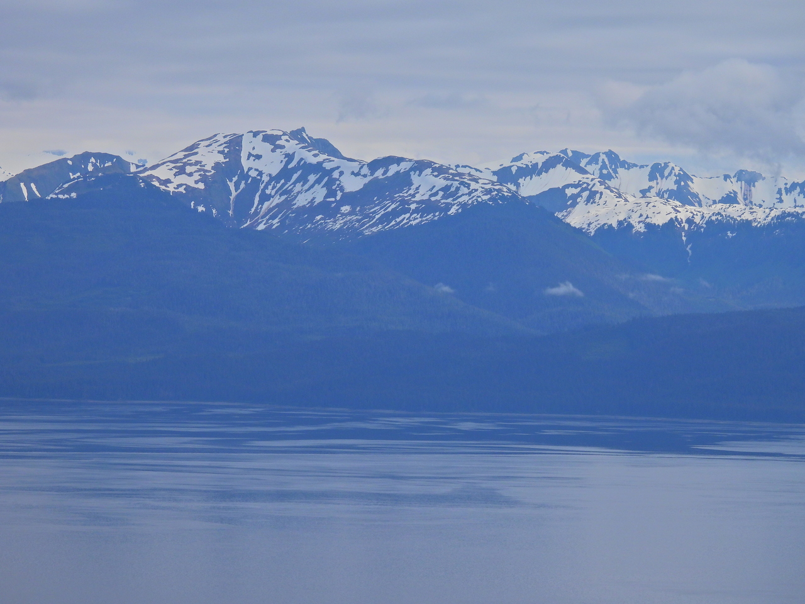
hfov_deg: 9.9
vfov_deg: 7.4
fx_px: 4651
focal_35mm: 200
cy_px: 302
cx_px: 402
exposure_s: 1/2000
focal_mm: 35.7
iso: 100
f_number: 4.5
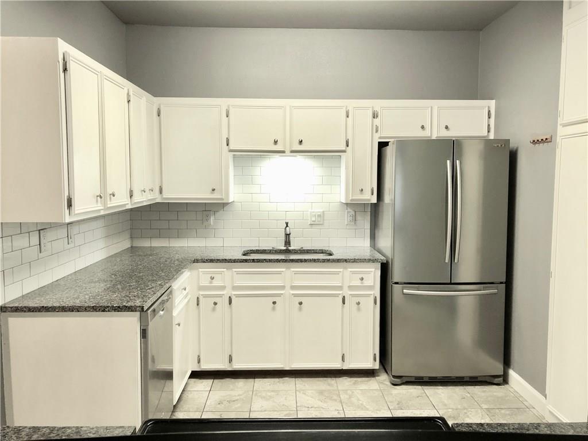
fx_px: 476
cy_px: 220
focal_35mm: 28
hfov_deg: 63.4
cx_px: 294
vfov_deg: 49.7
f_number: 1.8
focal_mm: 4
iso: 40
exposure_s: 1/24
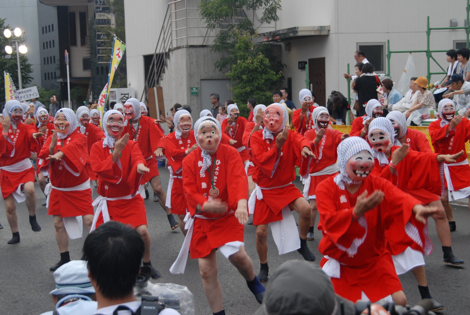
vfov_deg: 16.1
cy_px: 147
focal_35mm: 85
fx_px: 1111
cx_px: 242
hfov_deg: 23.9
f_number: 5.6
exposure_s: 1/125
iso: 400
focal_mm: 52
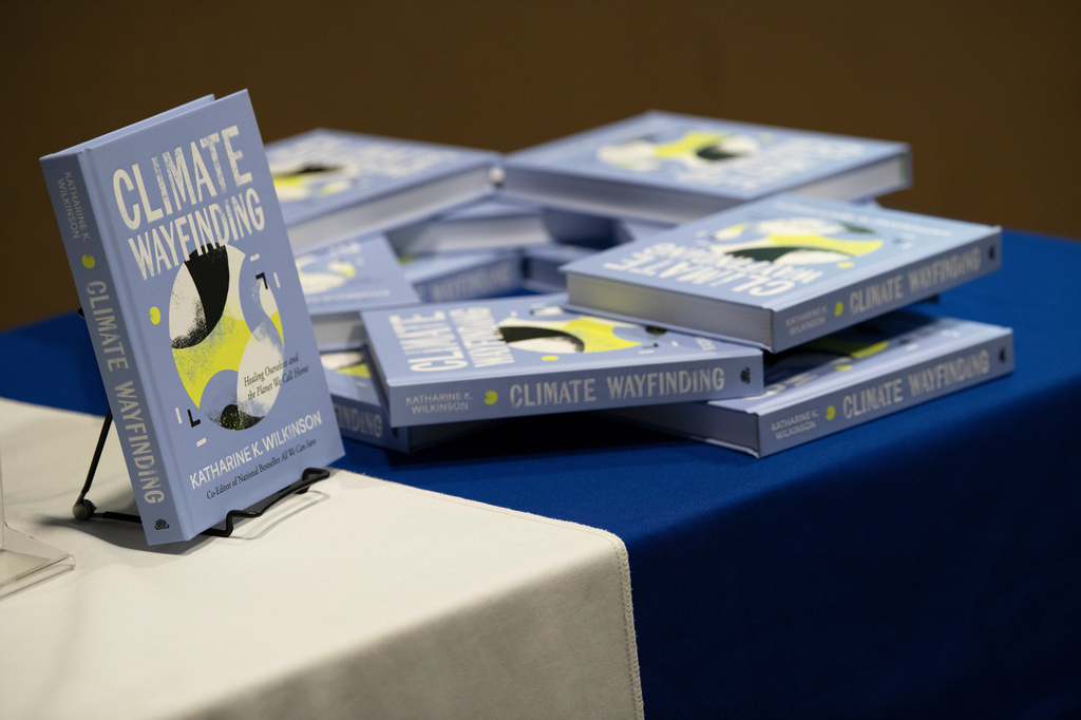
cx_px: 540
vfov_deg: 9.1
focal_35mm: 150
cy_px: 360
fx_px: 4502
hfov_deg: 13.7
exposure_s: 1/160
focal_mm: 150
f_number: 4
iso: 1600
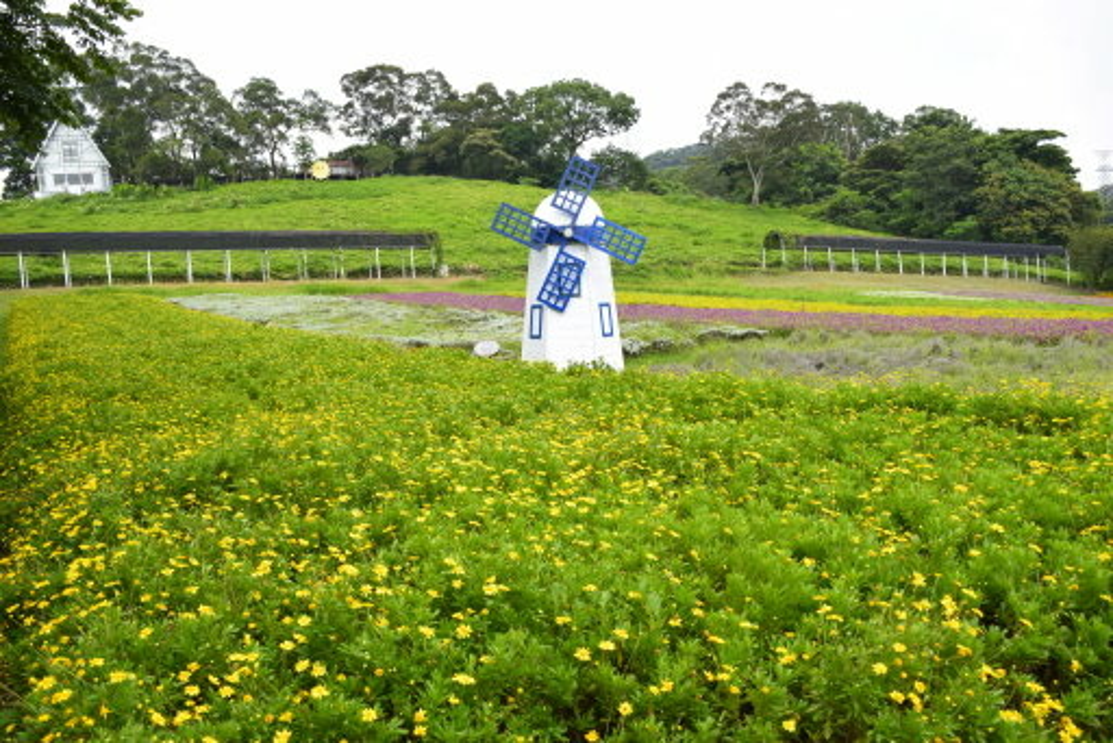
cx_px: 556
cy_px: 372
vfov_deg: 43.7
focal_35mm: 30
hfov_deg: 61.9
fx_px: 928
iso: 100
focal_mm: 20
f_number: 8
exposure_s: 1/125
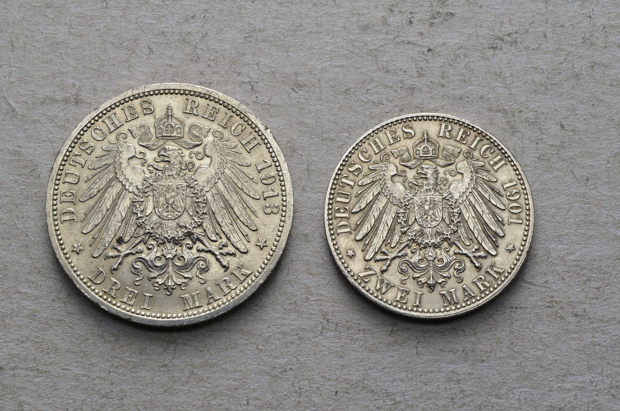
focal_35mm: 82
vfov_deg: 16.5
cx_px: 310
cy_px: 206
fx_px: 1418
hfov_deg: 24.7
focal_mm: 55
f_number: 14
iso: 400
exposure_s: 1/250
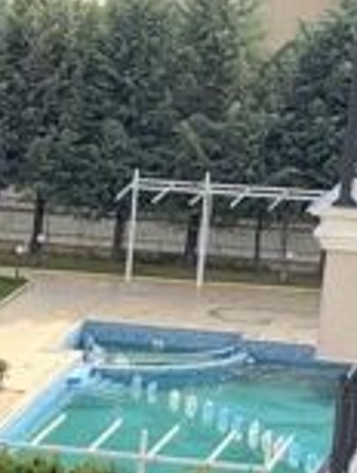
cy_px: 749
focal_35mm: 219
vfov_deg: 8.8
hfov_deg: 6.7
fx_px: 3003
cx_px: -245
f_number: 1.78
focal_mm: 6.76
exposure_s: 1/2331
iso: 64
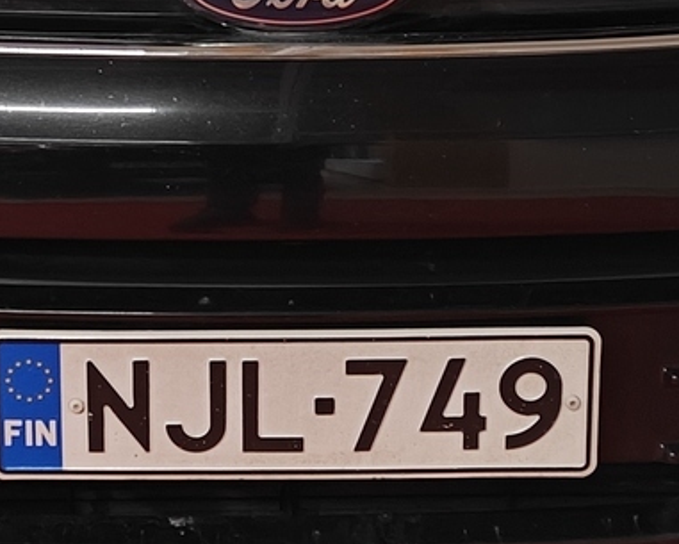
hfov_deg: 16.3
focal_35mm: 118
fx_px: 2372
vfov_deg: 12.8
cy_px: -93
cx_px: 278
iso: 64
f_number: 1.8
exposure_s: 1/50
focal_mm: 5.59
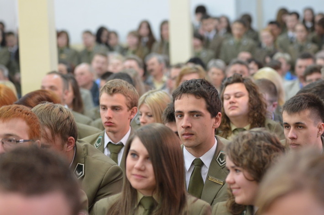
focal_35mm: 129
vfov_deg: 10.6
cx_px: 162
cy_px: 108
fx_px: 1158
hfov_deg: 15.9
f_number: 3.2
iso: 1600
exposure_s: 1/160
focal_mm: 86
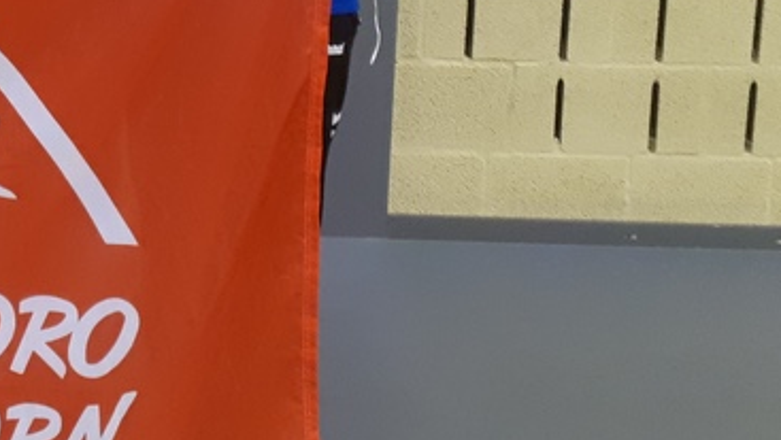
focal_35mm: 82
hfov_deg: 22.5
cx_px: -294
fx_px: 1699
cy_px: -232
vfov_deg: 13.8
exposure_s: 1/33
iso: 160
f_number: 1.9
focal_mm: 3.6
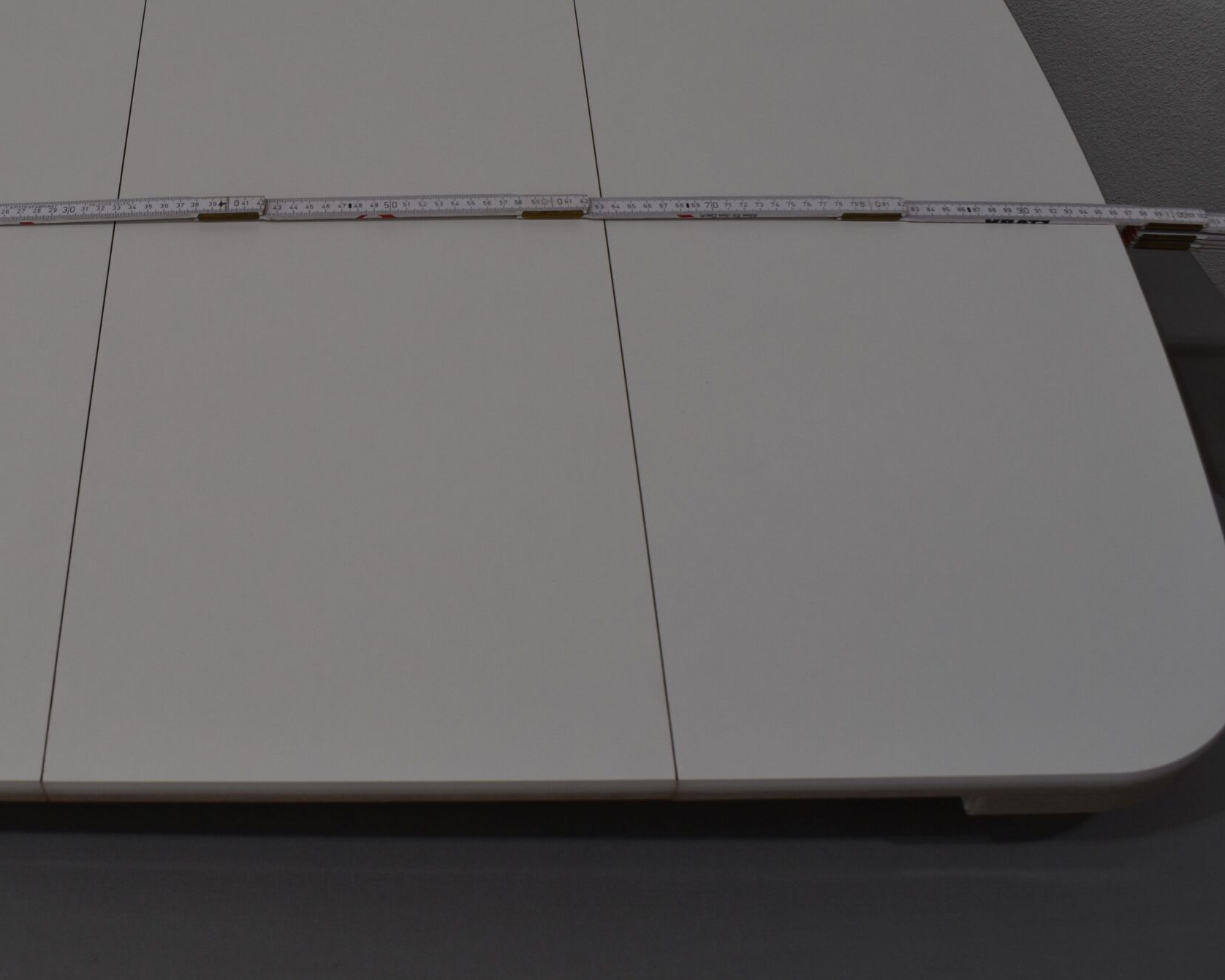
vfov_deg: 34.8
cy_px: 395
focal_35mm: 43
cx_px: 366
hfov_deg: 42.1
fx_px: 1559
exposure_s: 1/200
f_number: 6.3
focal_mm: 20
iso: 200
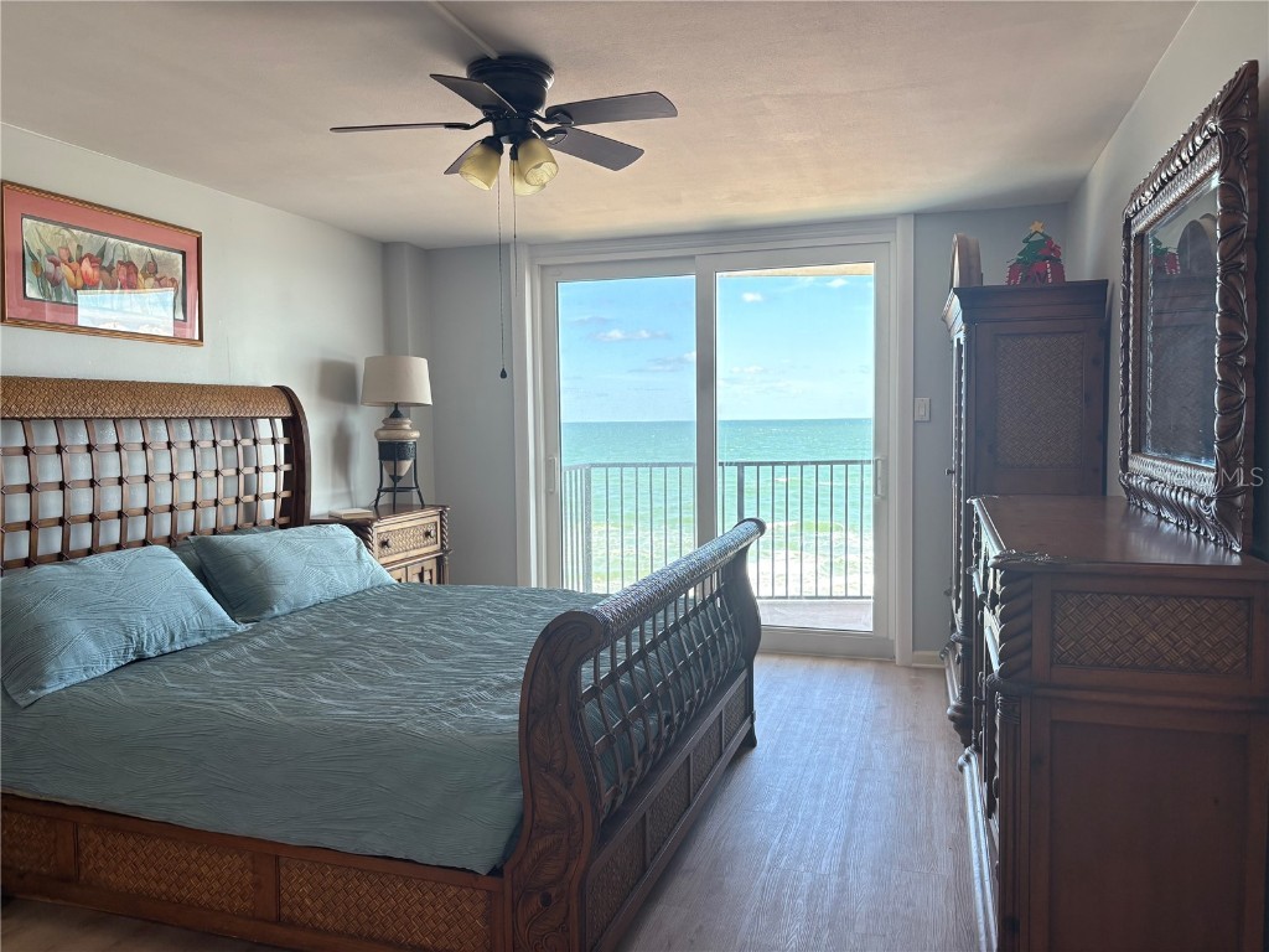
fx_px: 953
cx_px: 634
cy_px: 476
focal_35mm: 26
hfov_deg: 67.3
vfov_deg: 53.1
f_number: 1.6
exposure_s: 1/60
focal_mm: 5.96
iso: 125
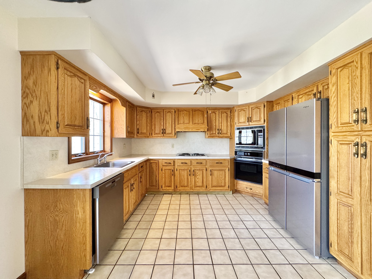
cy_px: 140
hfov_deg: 102.1
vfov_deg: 85.7
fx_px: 150
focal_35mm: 14
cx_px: 186
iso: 500
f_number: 2.2
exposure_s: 1/60
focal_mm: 2.22
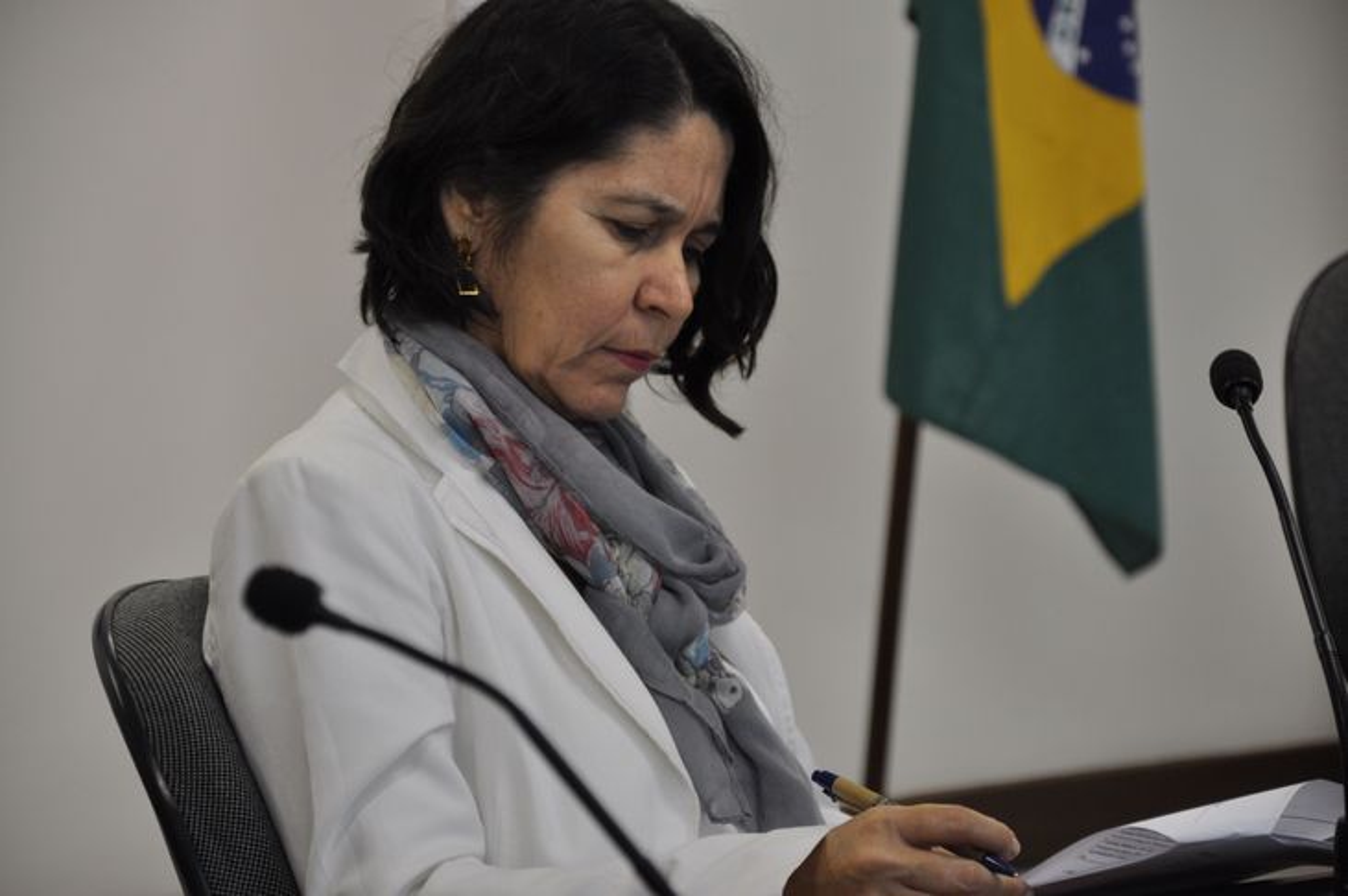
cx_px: 674
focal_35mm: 158
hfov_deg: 13.1
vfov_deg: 8.7
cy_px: 448
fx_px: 5892
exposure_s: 1/60
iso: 720
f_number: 5.6
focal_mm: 105
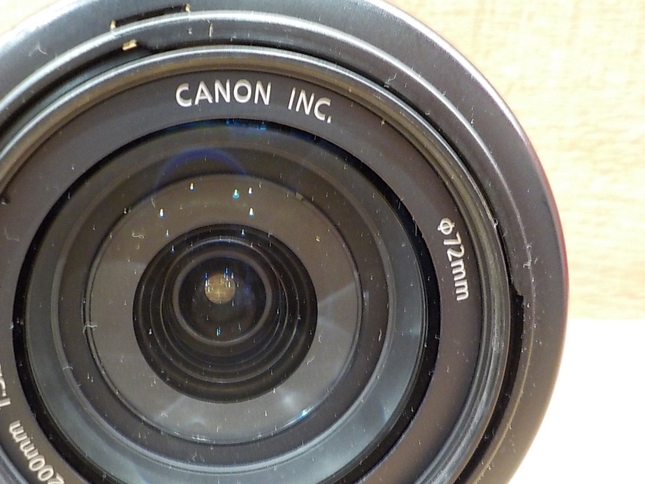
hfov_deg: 47.5
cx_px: 249
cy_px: 308
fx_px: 727
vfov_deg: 36.6
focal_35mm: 39
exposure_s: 1/10
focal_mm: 4.1
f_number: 3.3
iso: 400
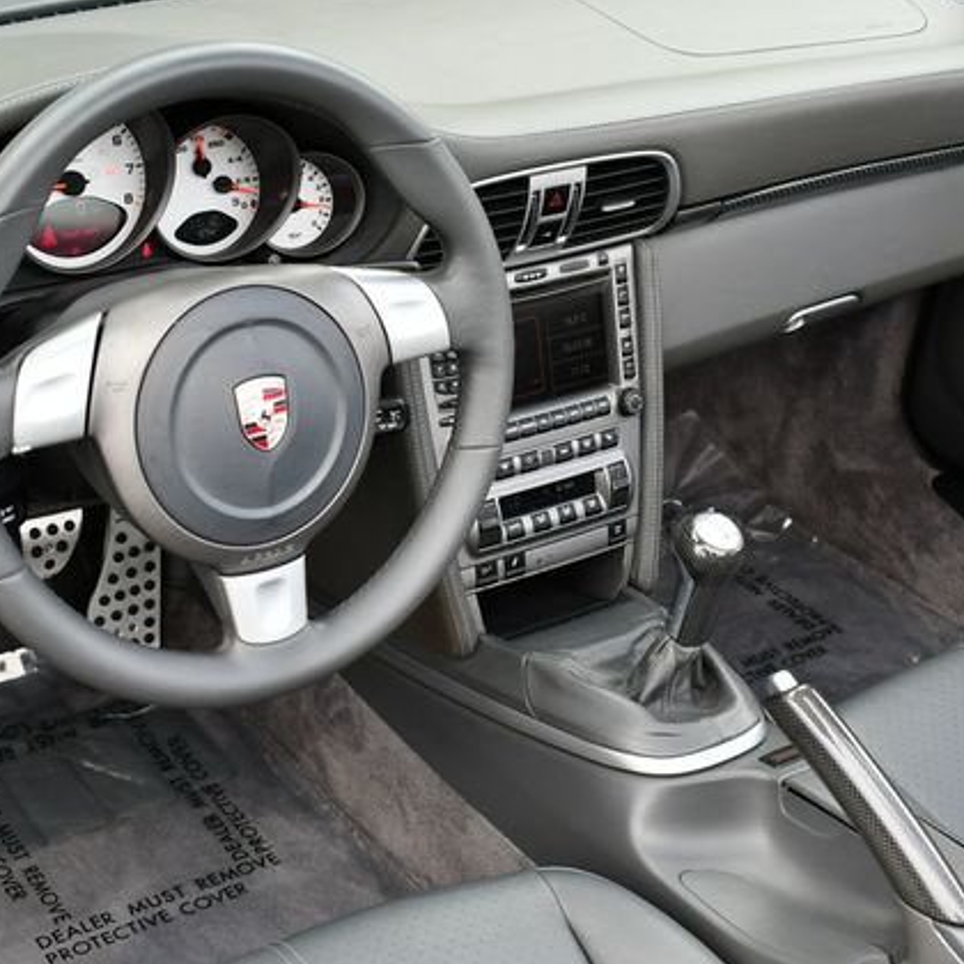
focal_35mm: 57
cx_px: 351
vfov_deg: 30.0
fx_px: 1796
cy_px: 482
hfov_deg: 29.9
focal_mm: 22
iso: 400
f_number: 5
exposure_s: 1/250
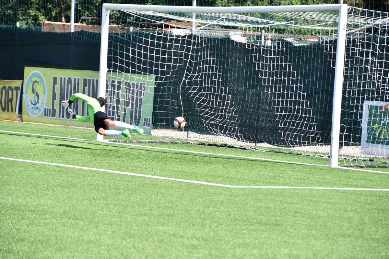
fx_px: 2183
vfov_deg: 6.8
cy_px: 130
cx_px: 194
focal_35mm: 202
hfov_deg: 10.2
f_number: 6.3
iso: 800
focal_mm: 135
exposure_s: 1/2000
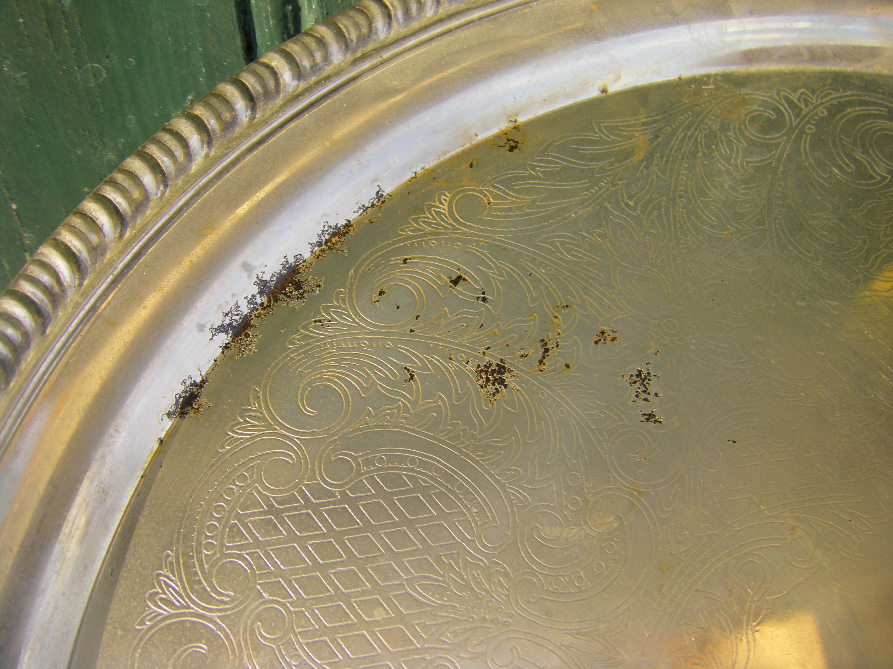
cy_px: 334
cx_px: 446
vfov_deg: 37.7
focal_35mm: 38
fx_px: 980
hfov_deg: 49.0
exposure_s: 1/125
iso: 64
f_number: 3.5
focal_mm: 6.3
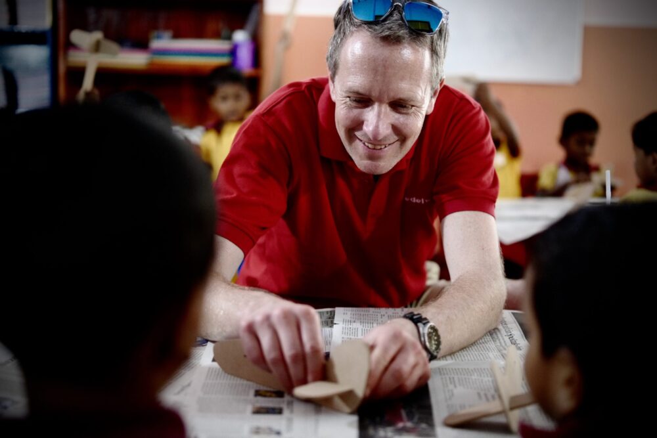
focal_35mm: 53
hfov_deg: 37.5
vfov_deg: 25.5
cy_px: 219
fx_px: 967
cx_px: 328
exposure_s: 1/100
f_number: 1.4
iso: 2500
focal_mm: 35
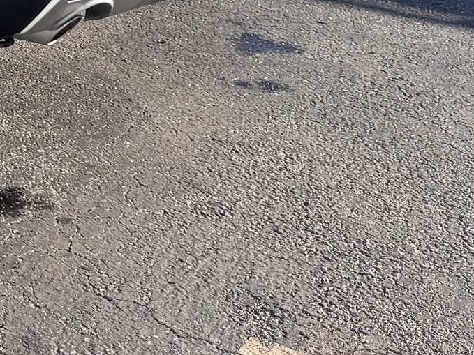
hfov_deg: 17.6
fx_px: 1383
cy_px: -241
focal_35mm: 101
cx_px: -218
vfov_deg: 13.4
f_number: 1.78
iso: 80
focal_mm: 6.76
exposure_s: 1/2105
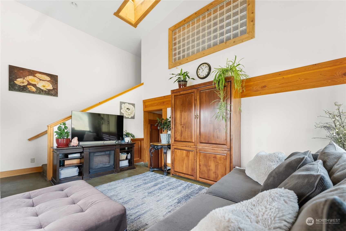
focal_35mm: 14
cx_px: 173
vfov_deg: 81.3
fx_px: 135
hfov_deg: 104.2
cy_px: 116
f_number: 2.8
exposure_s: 1/30
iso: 400
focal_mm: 14
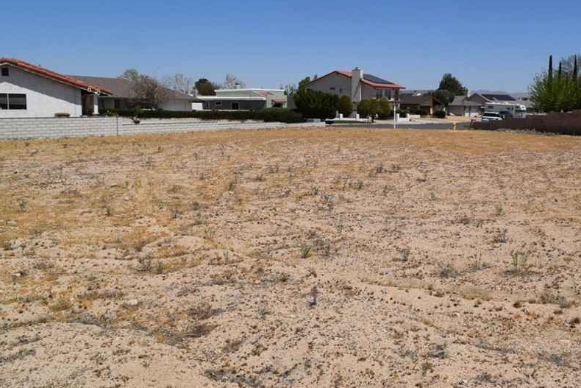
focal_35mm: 35
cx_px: 358
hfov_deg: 53.9
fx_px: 565
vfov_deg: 37.8
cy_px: 171
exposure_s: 1/640
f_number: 13
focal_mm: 18
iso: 200
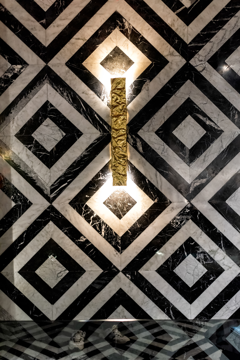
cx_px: 120
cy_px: 180
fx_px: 500
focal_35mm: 50
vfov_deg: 39.6
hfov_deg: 27.0
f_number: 2.8
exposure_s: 1/125
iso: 5000
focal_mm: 50
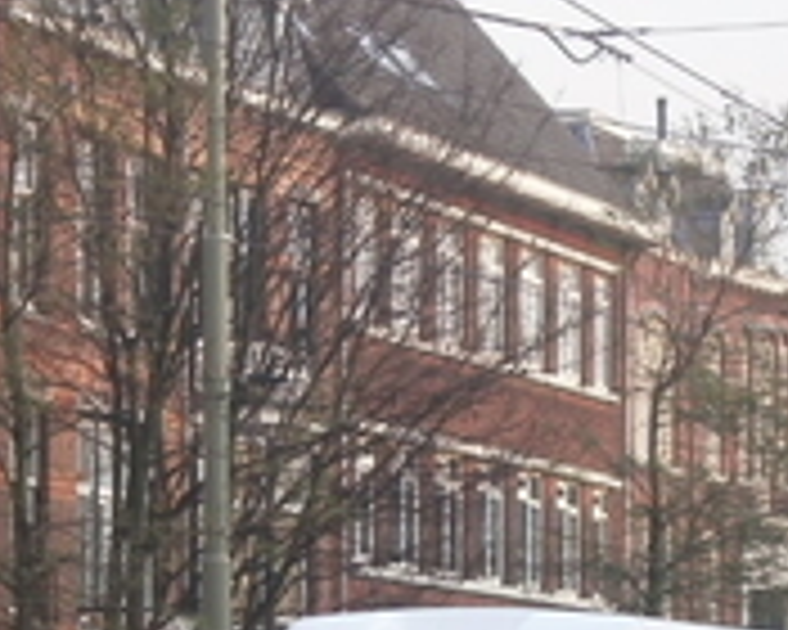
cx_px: 347
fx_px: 6390
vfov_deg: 5.6
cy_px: 648
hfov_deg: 7.1
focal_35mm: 274
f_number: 5.1
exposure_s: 1/100
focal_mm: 14.3
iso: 100
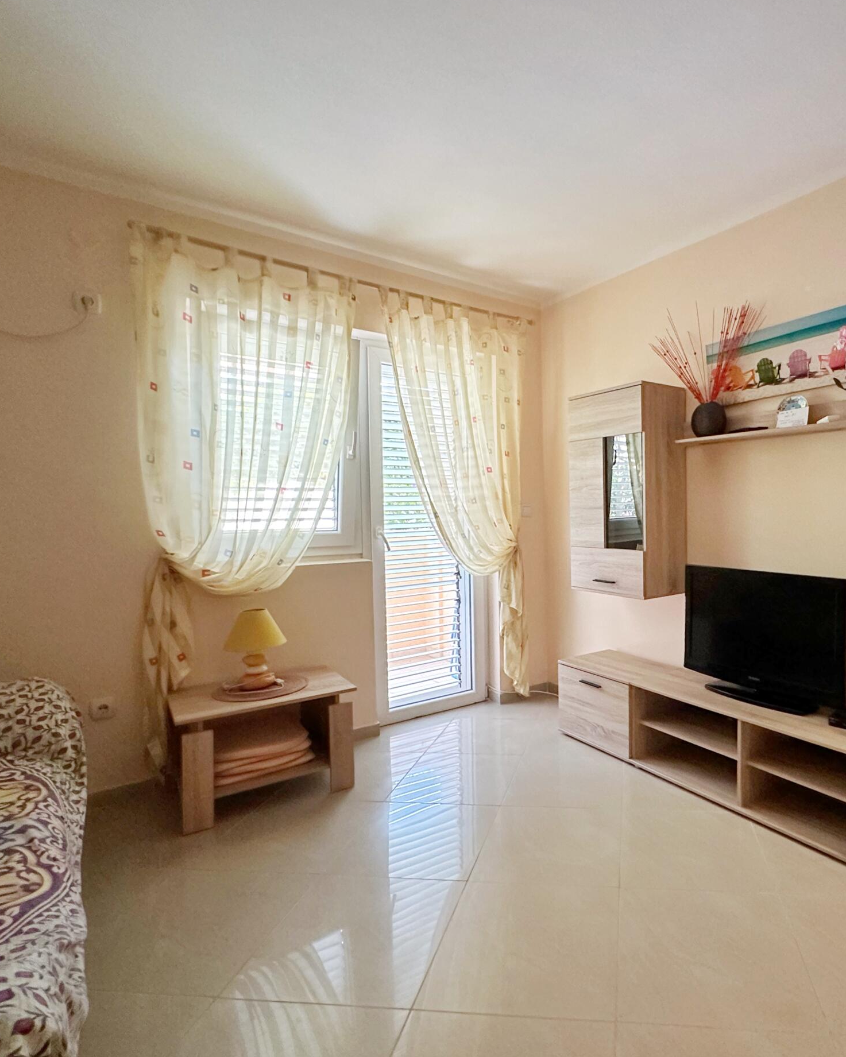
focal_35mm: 19
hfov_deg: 68.1
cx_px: 589
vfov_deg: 83.3
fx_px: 595
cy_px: 534
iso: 400
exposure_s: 1/50
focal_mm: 2.22
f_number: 2.2
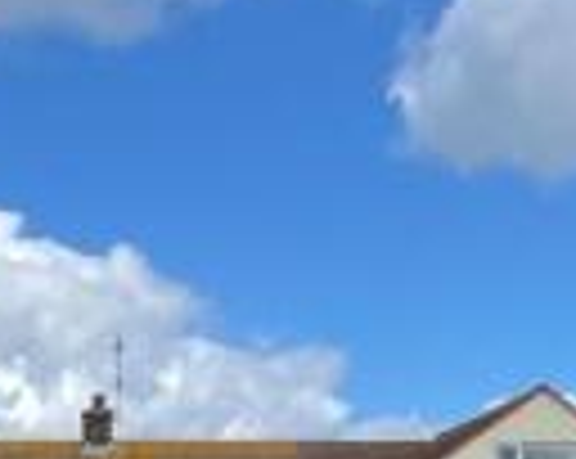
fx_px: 1974
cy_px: 920
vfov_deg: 11.8
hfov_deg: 15.9
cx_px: -119
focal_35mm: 116
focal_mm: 5.1
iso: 32
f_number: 1.6
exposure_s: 1/2247
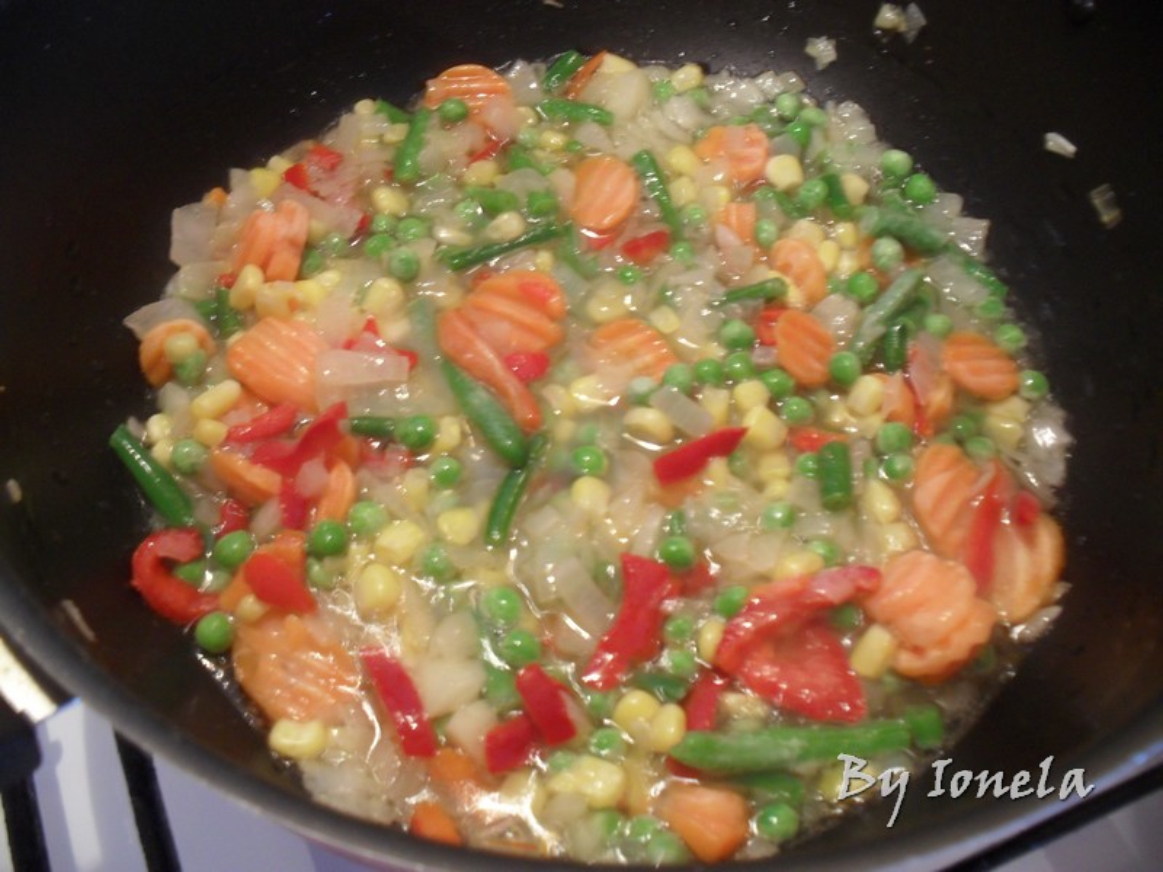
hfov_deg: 52.6
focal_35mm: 35
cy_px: 436
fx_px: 1176
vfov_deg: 40.7
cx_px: 582
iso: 200
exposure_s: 1/3
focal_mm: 6.3
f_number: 3.2
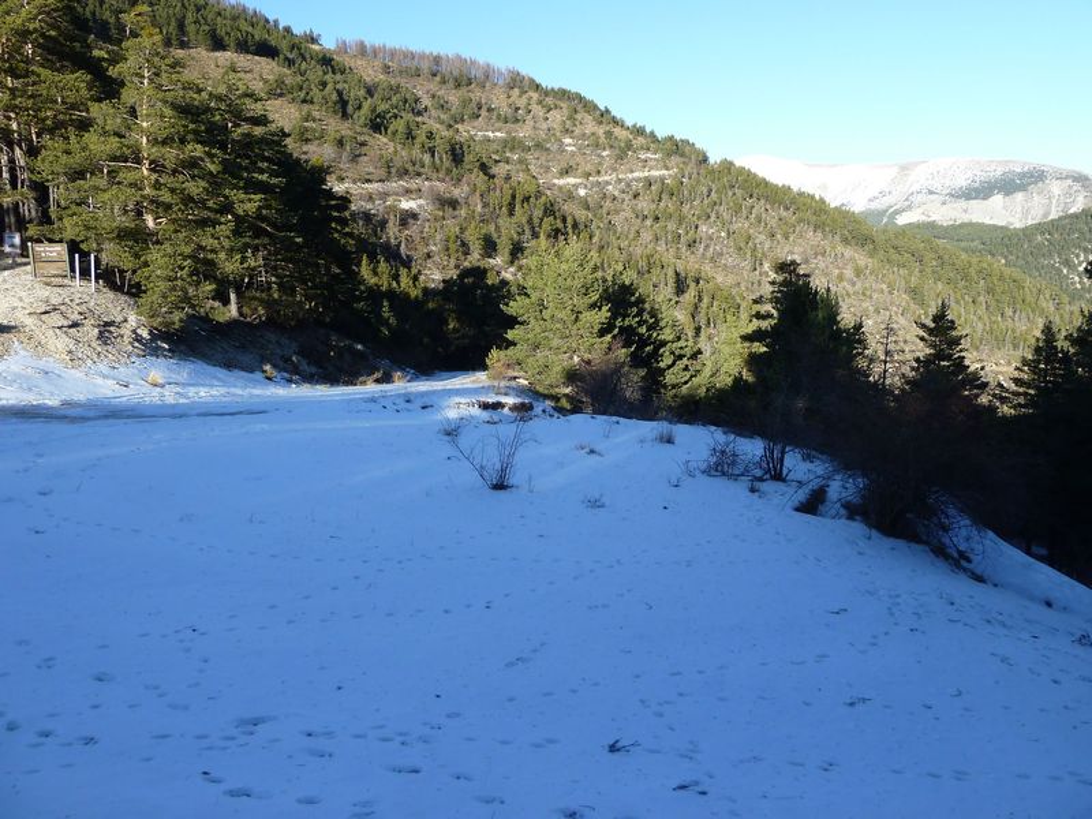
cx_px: 546
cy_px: 410
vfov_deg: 54.9
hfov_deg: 69.4
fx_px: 789
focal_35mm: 25
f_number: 4
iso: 80
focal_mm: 4.1
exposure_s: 1/250
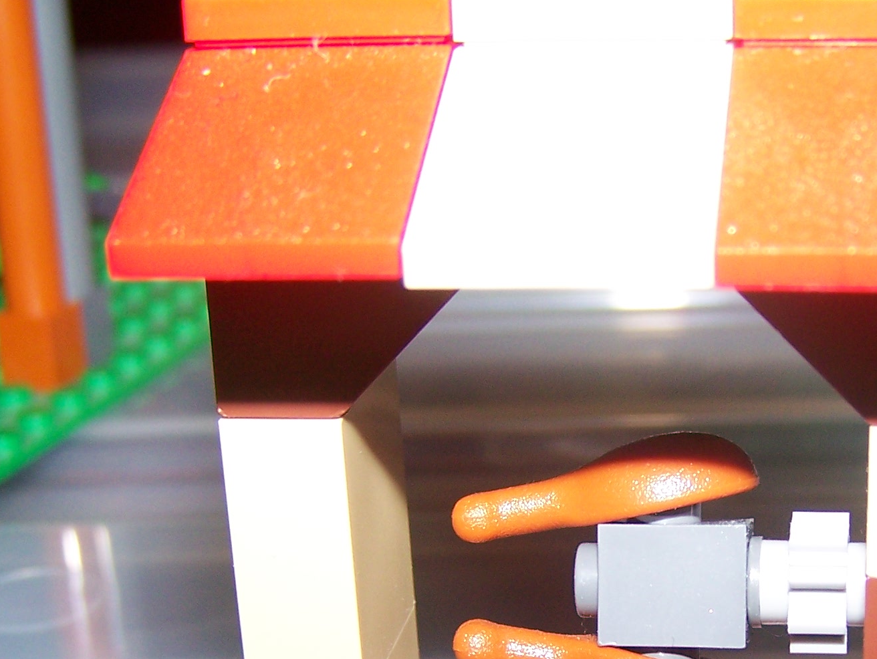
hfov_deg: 23.6
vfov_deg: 17.7
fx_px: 2079
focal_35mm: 82
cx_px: 667
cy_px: 598
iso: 80
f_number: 2.8
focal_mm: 6.3
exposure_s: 1/60
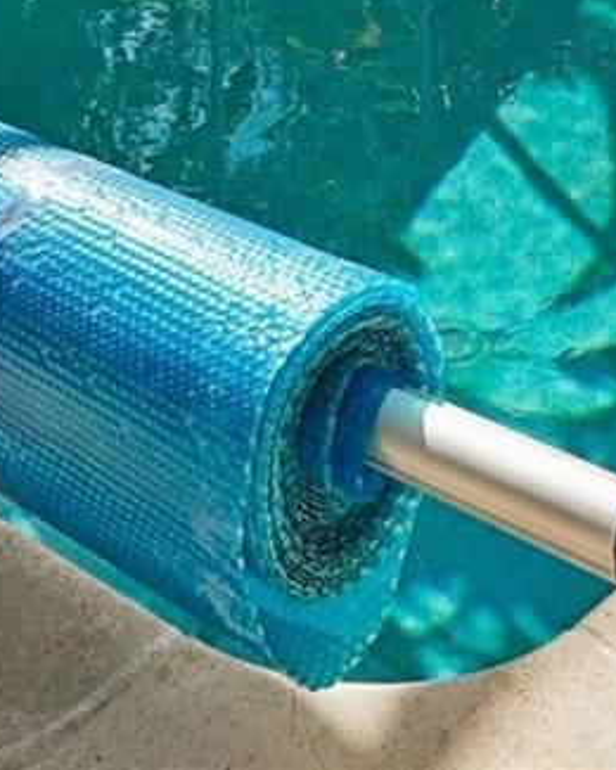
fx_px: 1686
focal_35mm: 74
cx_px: 306
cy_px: -490
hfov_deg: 20.7
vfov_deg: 20.6
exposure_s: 1/640
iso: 400
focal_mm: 16
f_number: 8
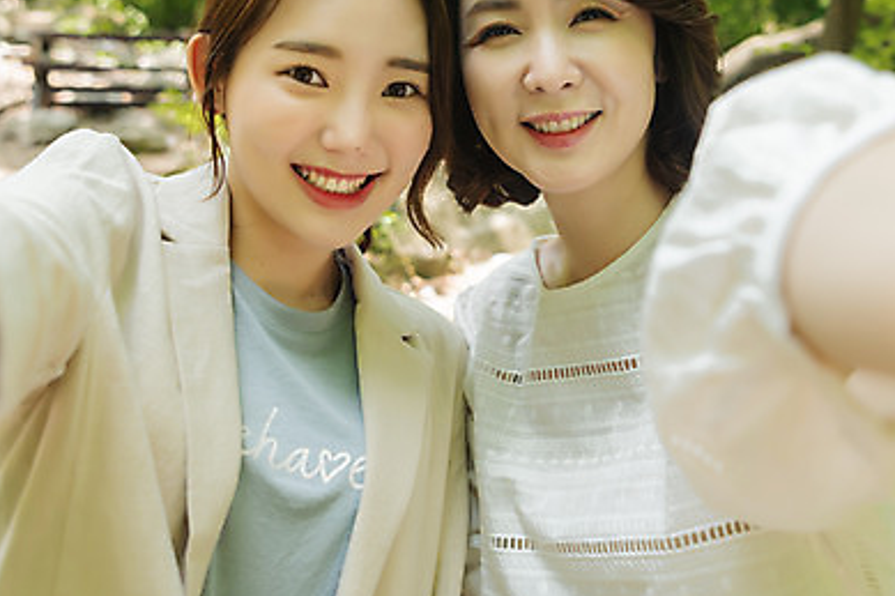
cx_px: 482
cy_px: 166
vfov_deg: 35.3
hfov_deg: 51.9
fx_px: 919
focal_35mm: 37
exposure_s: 1/500
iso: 320
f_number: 2.8
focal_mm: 24
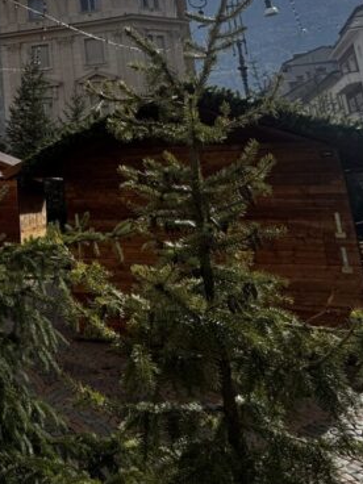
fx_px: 545
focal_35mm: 39
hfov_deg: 31.4
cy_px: 54
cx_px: -63
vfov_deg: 43.9
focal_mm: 2.22
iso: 50
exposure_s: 1/2874
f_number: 2.2
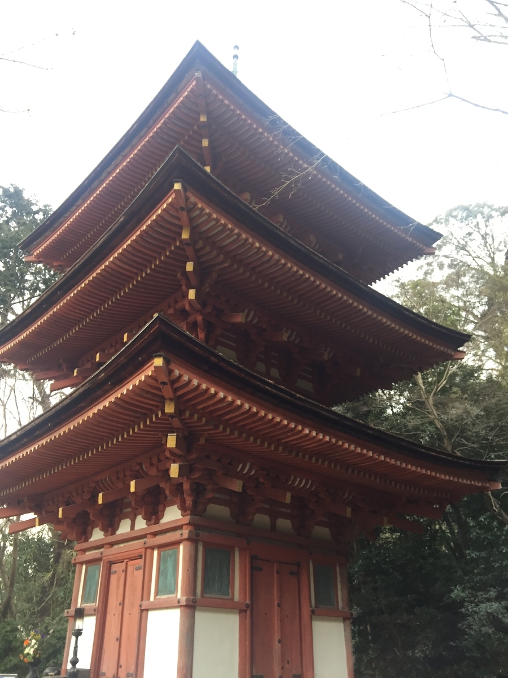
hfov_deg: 48.2
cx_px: 254
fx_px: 567
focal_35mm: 29
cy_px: 339
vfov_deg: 61.7
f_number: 2.2
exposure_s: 1/40
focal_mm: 4.15
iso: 32
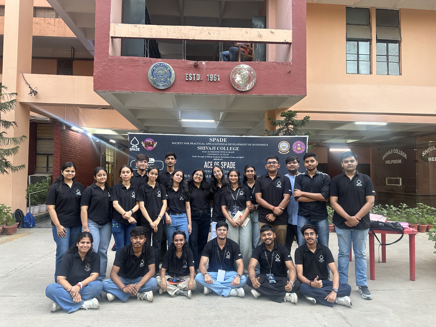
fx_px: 302
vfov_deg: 56.8
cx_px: 218
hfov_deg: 71.6
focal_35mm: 24
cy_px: 164
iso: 125
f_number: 1.78
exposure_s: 1/50
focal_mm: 6.86
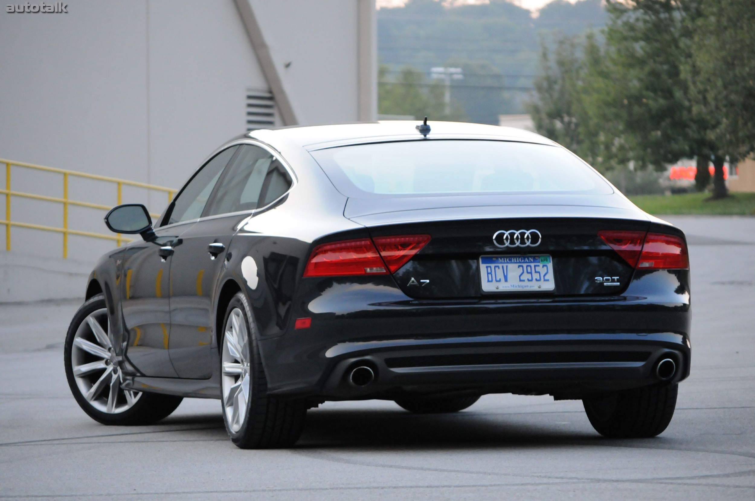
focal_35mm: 165
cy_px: 250
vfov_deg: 8.3
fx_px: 3457
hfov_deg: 12.5
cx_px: 378
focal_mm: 110
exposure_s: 1/80
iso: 2000
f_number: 5.6
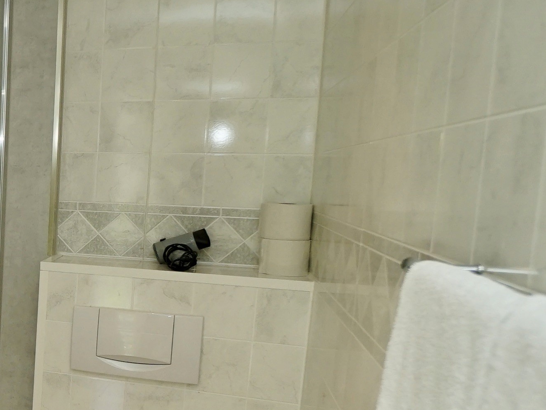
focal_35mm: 43
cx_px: -153
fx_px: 678
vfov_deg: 33.2
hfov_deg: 33.1
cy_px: 282
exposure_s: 1/160
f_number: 4
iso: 400
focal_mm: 10
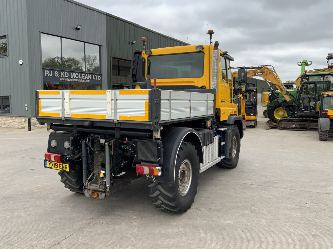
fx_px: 289
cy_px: 122
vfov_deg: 46.8
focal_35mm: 30
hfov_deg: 60.0
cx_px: 162
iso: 16
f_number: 1.8
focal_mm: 3
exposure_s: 1/855
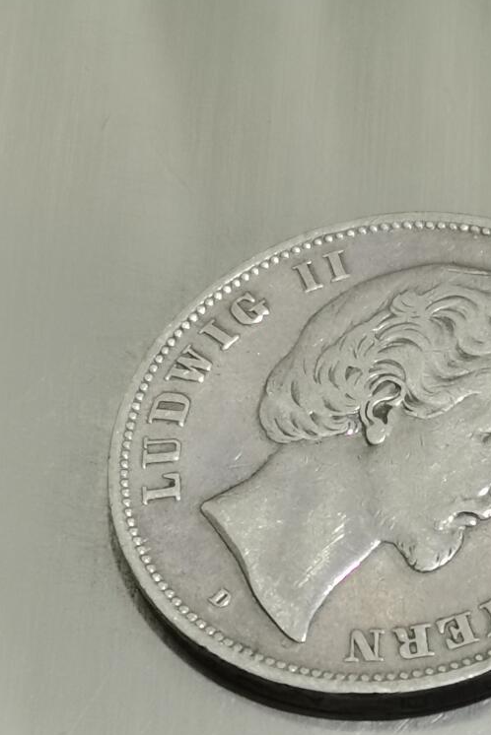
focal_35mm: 153
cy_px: 546
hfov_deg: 9.0
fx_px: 3127
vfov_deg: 13.4
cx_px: 381
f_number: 1.8
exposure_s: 1/60
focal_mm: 5.58
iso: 80
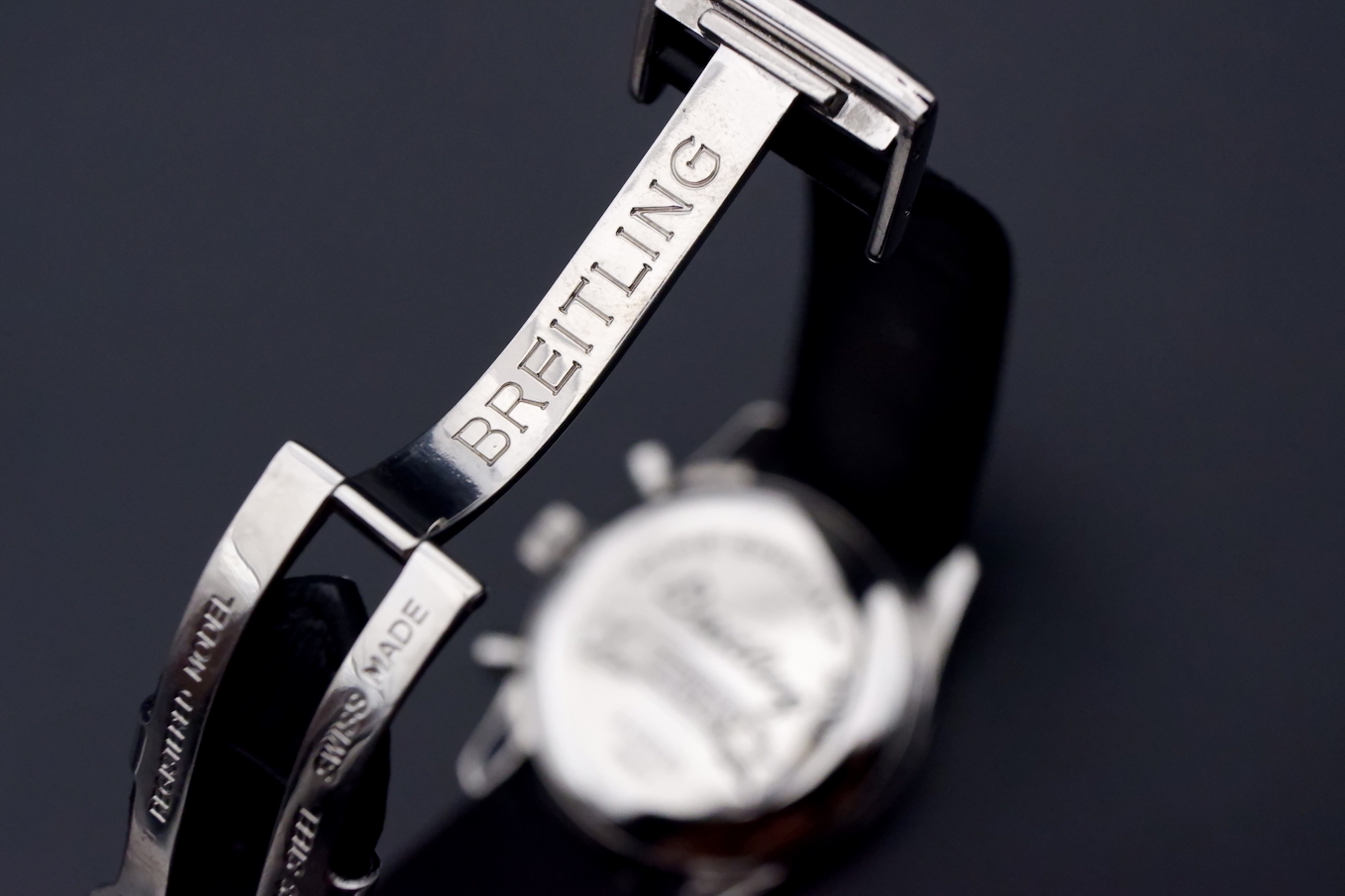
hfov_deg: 35.6
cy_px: 448
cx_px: 672
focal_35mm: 56
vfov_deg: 24.2
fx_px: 2092
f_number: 7.1
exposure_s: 1/4000
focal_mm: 37.4
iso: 6400
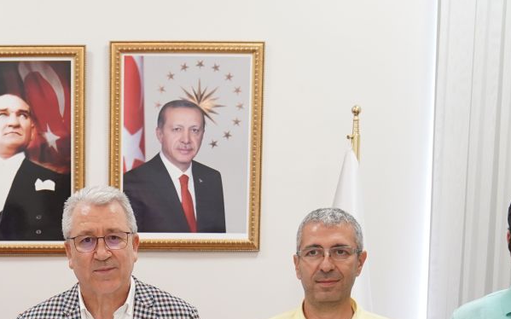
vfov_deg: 16.7
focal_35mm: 74
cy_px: 397
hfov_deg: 27.2
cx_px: 90
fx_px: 1030
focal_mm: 29
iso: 1600
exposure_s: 1/125
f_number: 3.2
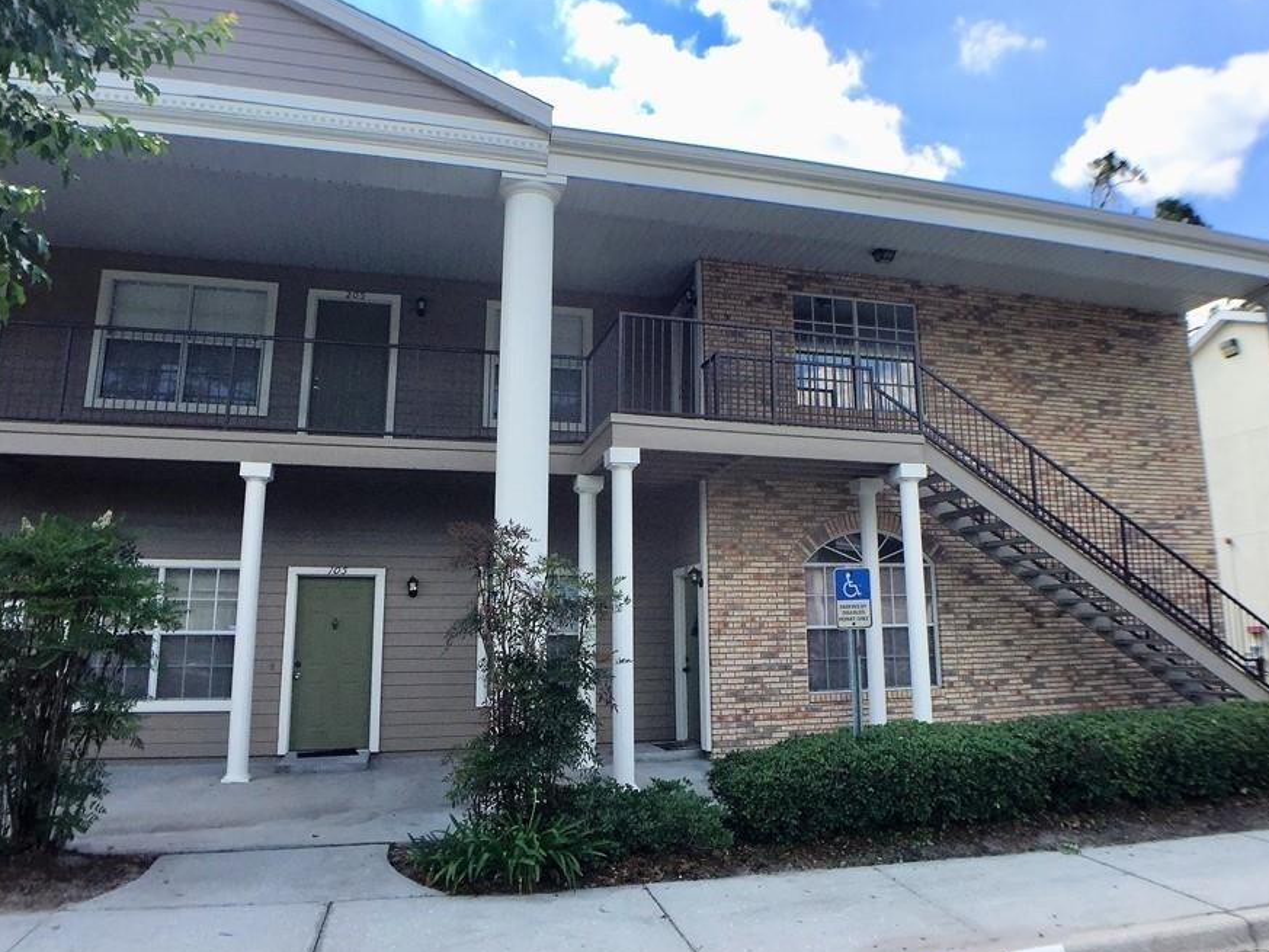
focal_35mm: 34
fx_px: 1247
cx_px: 686
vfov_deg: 41.8
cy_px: 459
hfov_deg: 53.9
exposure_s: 1/1276
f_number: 2.2
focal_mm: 4.15
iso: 32
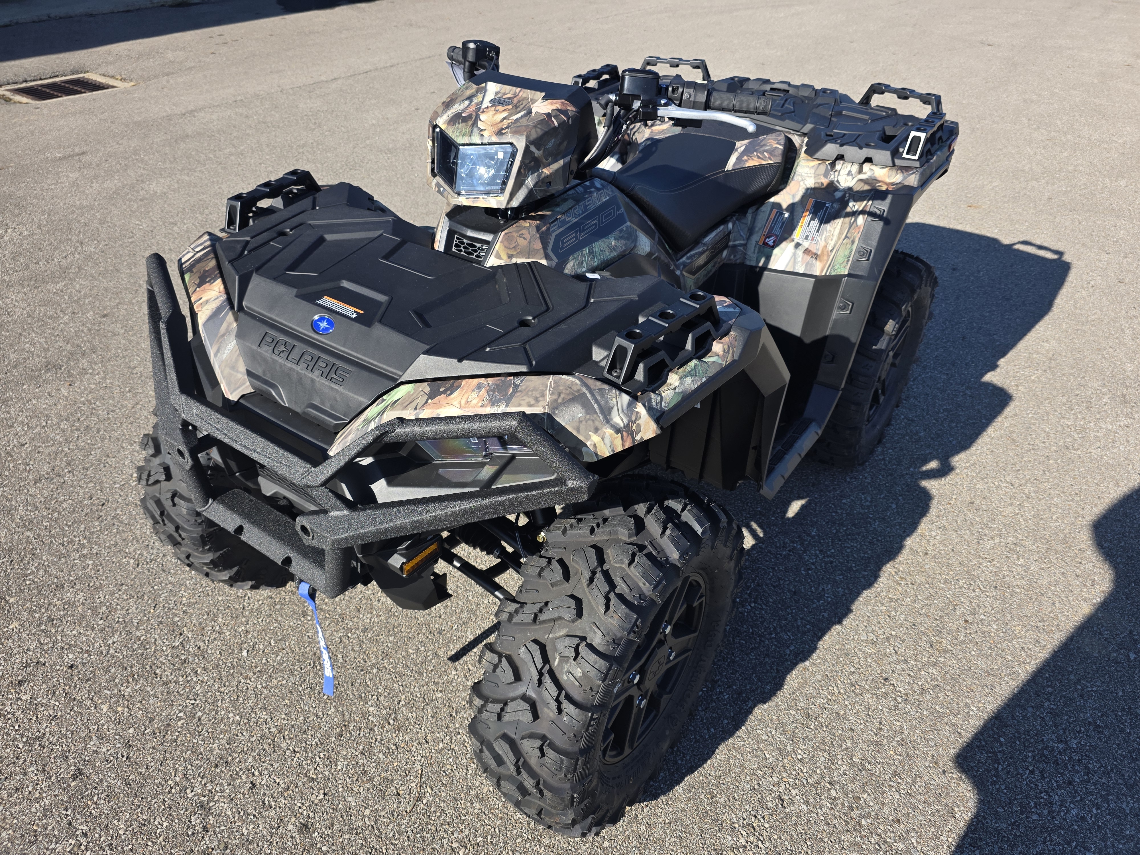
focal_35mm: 23
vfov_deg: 58.9
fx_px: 757
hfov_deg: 73.9
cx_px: 570
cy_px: 428
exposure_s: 1/2897
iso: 80
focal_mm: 6.3
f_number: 1.7
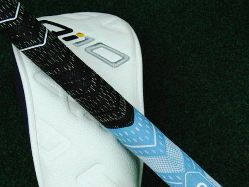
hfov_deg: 34.9
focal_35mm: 55
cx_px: 118
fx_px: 396
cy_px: 115
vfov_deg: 26.5
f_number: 3.7
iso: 3200
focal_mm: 7.54
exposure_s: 1/800
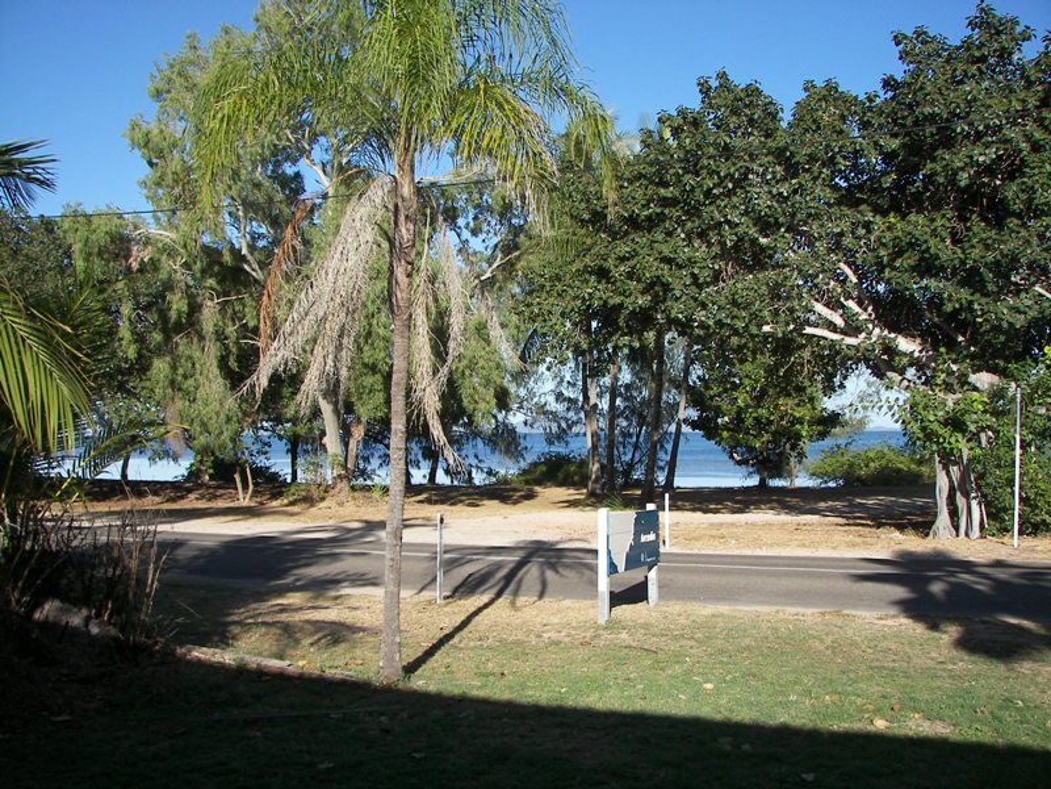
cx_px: 526
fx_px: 1093
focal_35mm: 36
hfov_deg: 51.4
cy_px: 394
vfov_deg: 39.7
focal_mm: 6.1
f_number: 2.8
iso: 50
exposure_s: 1/640
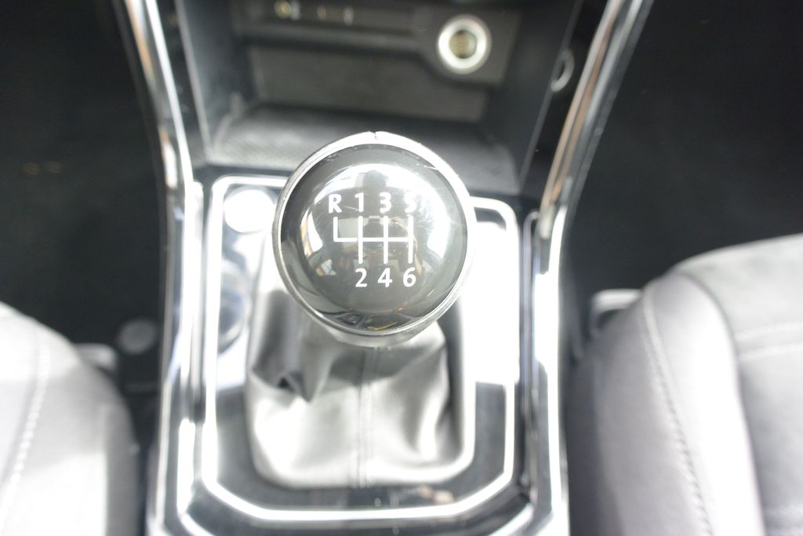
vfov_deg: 47.9
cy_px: 268
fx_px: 602
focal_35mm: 27
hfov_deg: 67.4
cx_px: 402
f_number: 3.5
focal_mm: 10
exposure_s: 1/60
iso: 560
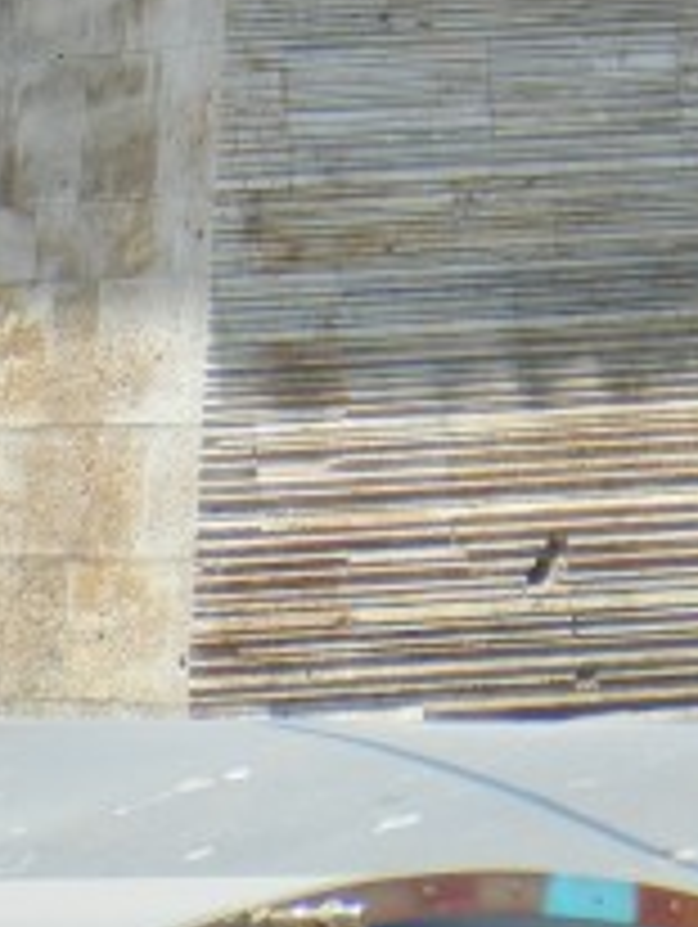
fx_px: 17386
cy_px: -792
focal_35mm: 648
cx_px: 567
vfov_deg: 3.0
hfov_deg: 2.3
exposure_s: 1/405
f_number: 4.6
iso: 160
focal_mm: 31.4
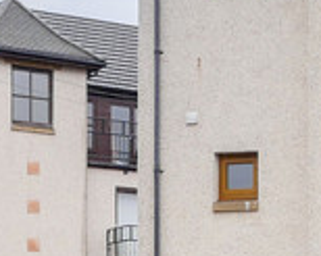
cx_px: 402
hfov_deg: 13.1
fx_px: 1358
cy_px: 69
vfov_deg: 10.8
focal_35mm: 143
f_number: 4
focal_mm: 11
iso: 200
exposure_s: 1/80
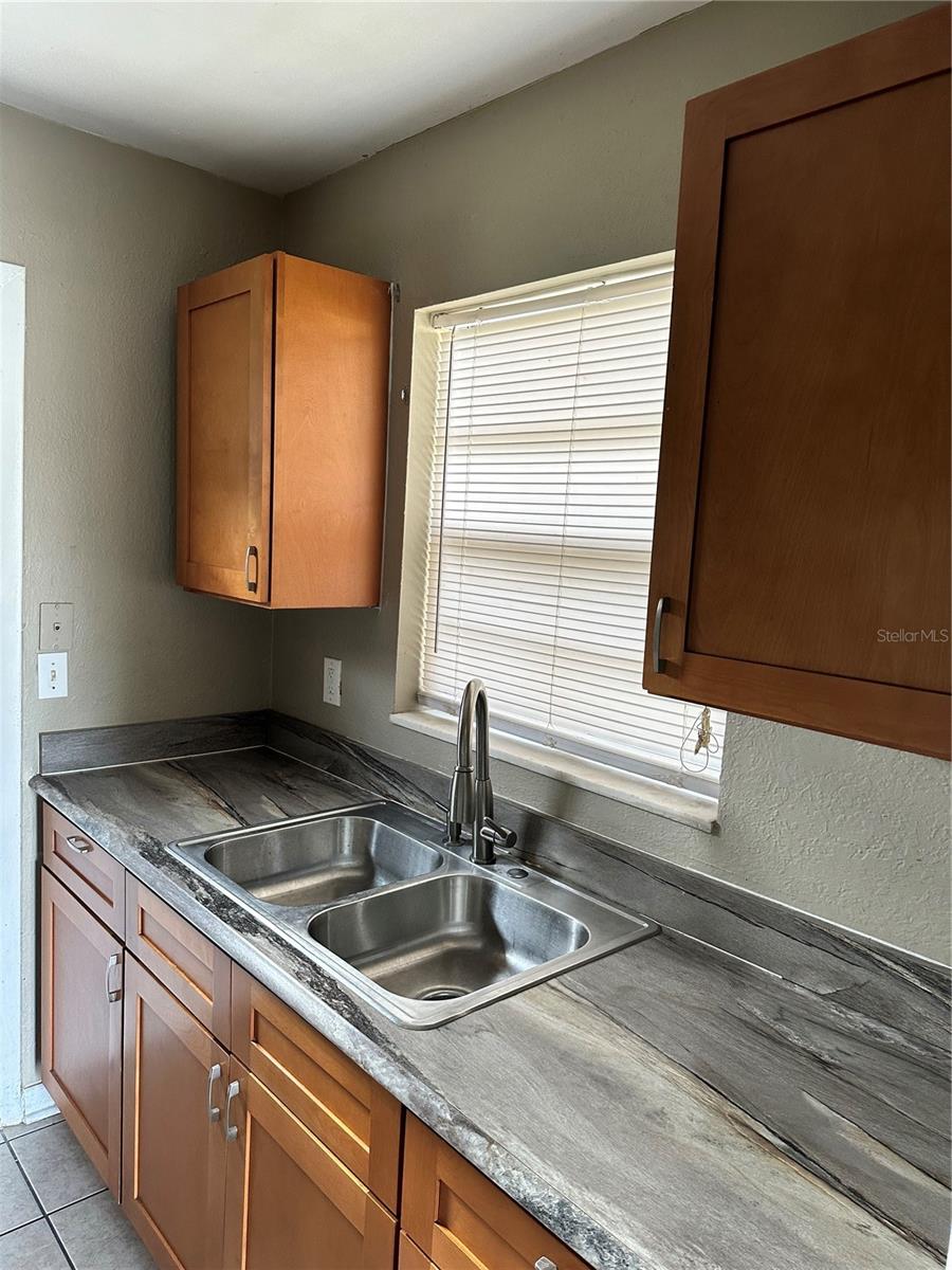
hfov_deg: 56.8
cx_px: 476
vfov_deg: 71.6
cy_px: 635
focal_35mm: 24
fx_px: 880
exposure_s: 1/121
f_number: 1.78
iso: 200
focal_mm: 6.86
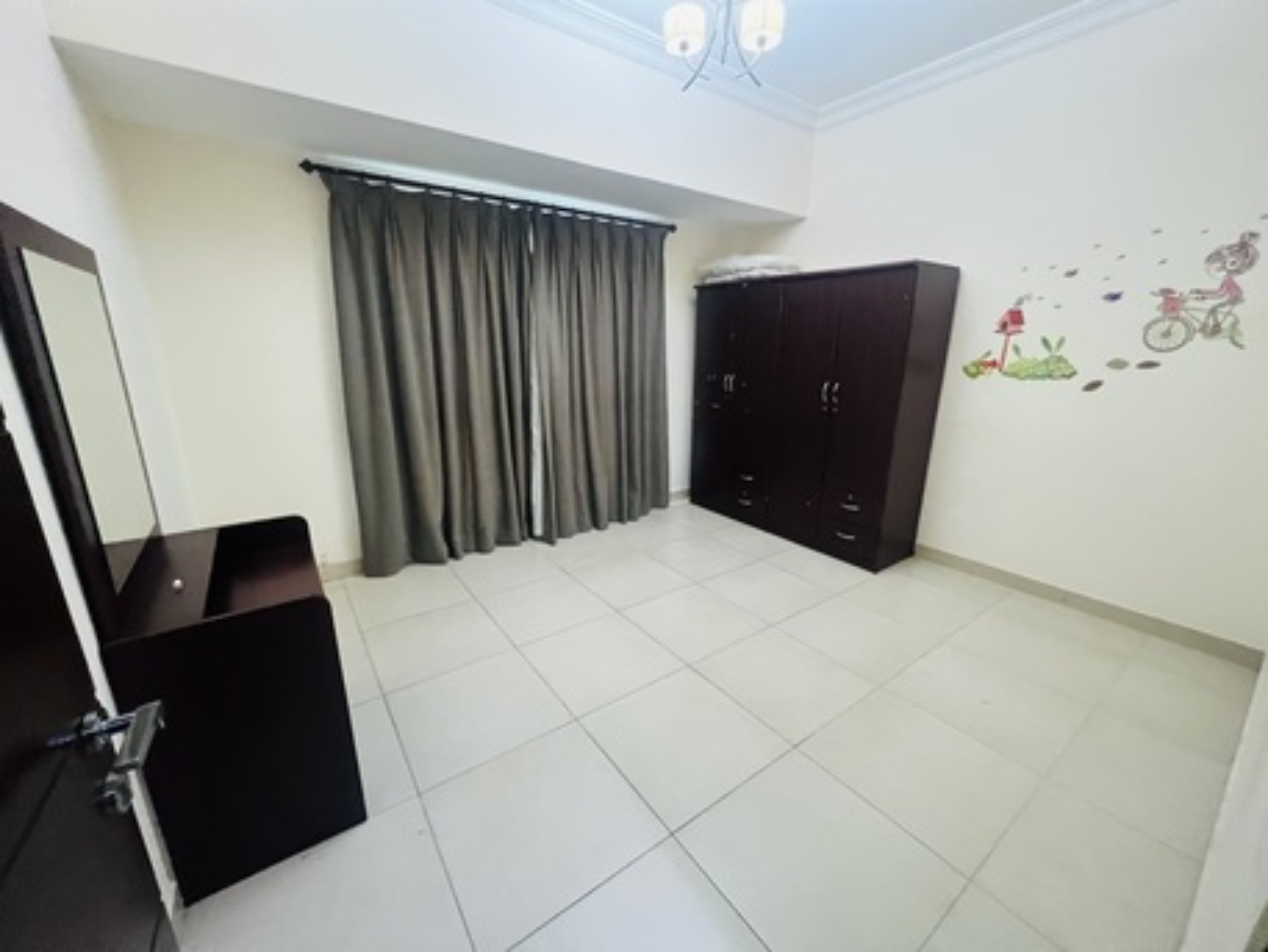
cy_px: 476
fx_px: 476
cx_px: 634
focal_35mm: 13
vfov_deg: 89.9
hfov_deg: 106.2
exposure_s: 1/50
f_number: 1.8
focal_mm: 1.57
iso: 1000
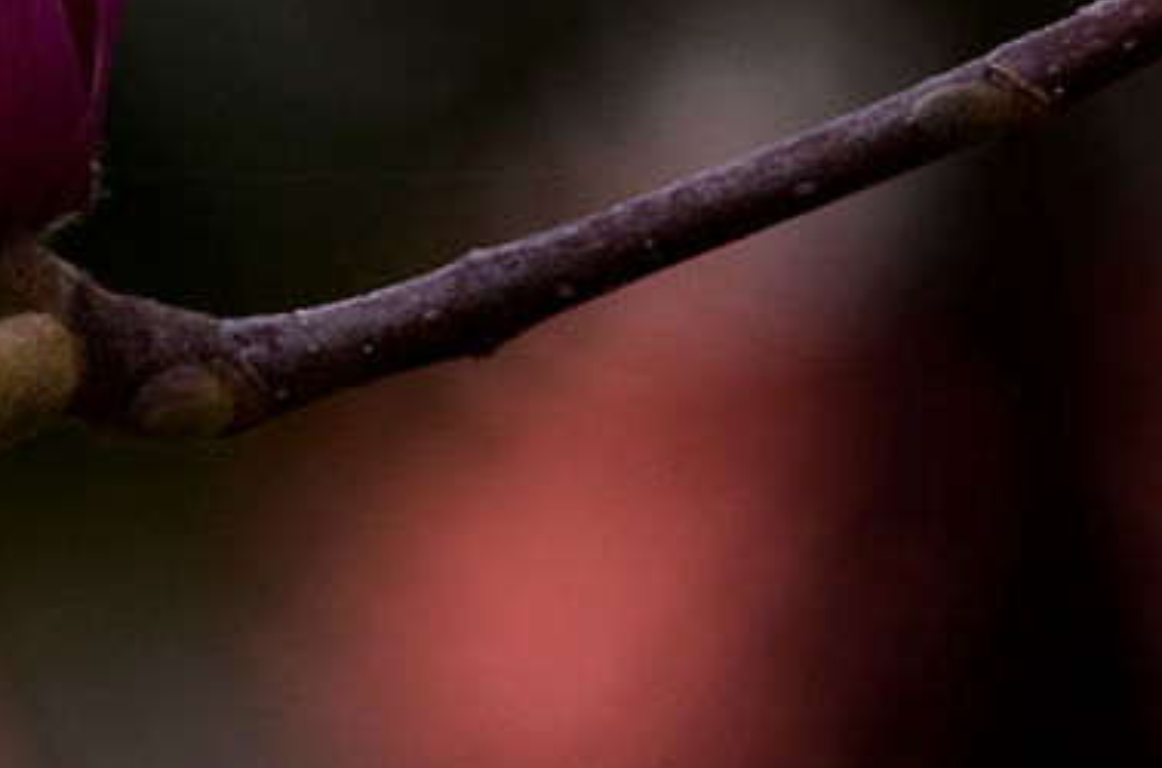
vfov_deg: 2.2
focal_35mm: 625
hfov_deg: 3.3
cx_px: -805
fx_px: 20122
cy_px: -568
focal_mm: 105
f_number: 5.6
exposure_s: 1/125
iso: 200
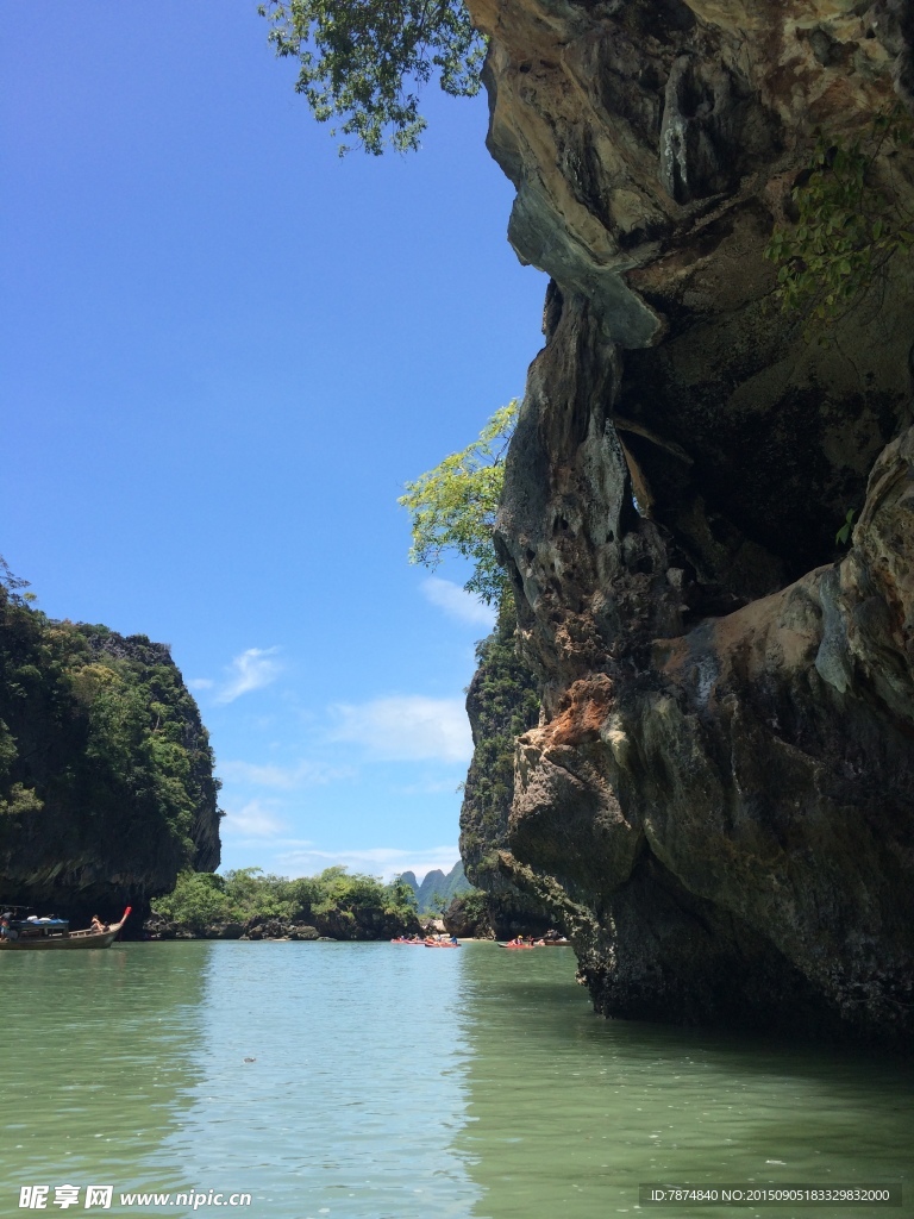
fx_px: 1056
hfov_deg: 46.8
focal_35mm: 30
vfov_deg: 60.0
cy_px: 610
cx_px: 457
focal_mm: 4.12
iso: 32
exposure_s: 1/1244
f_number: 2.2
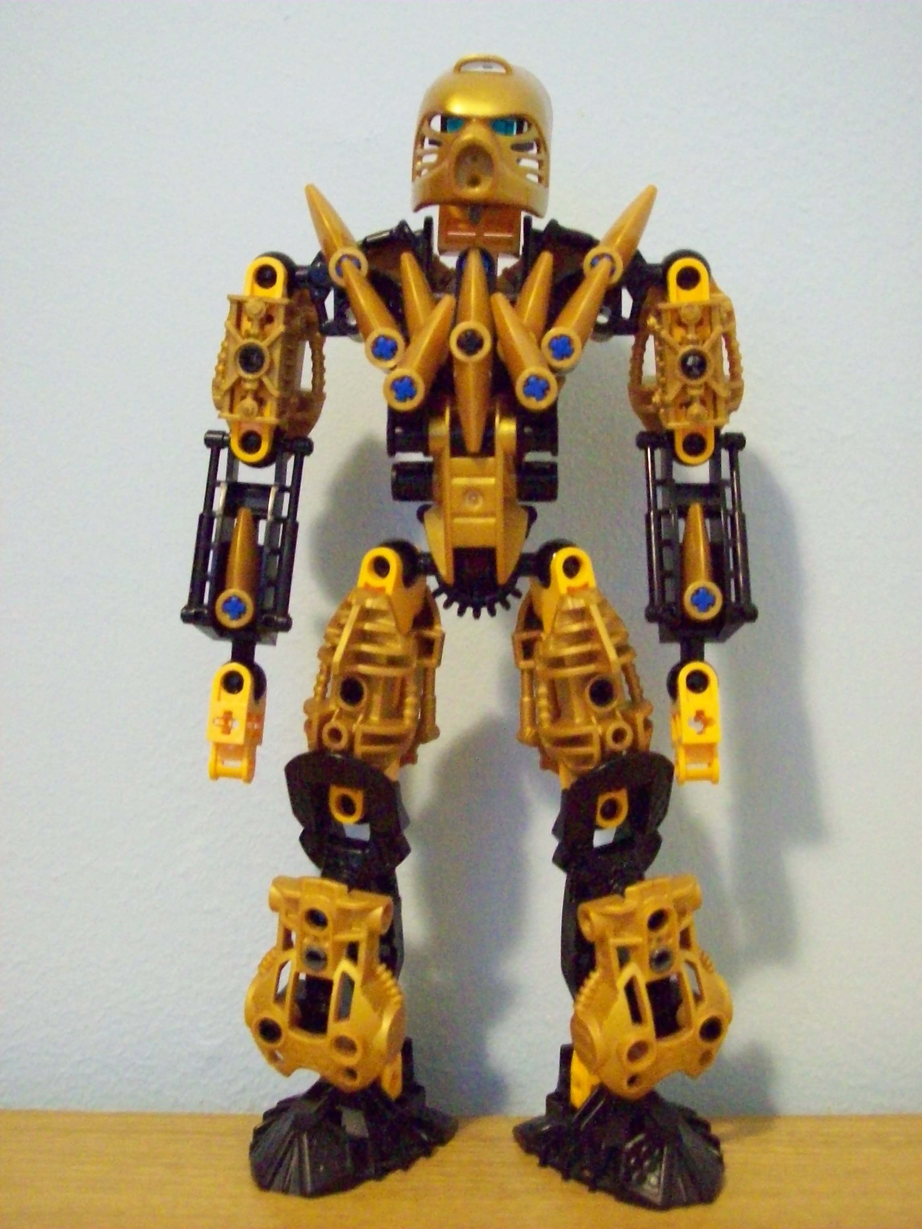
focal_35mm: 45
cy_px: 614
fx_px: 1598
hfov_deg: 32.2
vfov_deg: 42.1
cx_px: 461
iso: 800
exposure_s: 1/8
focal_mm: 7.6
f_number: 3
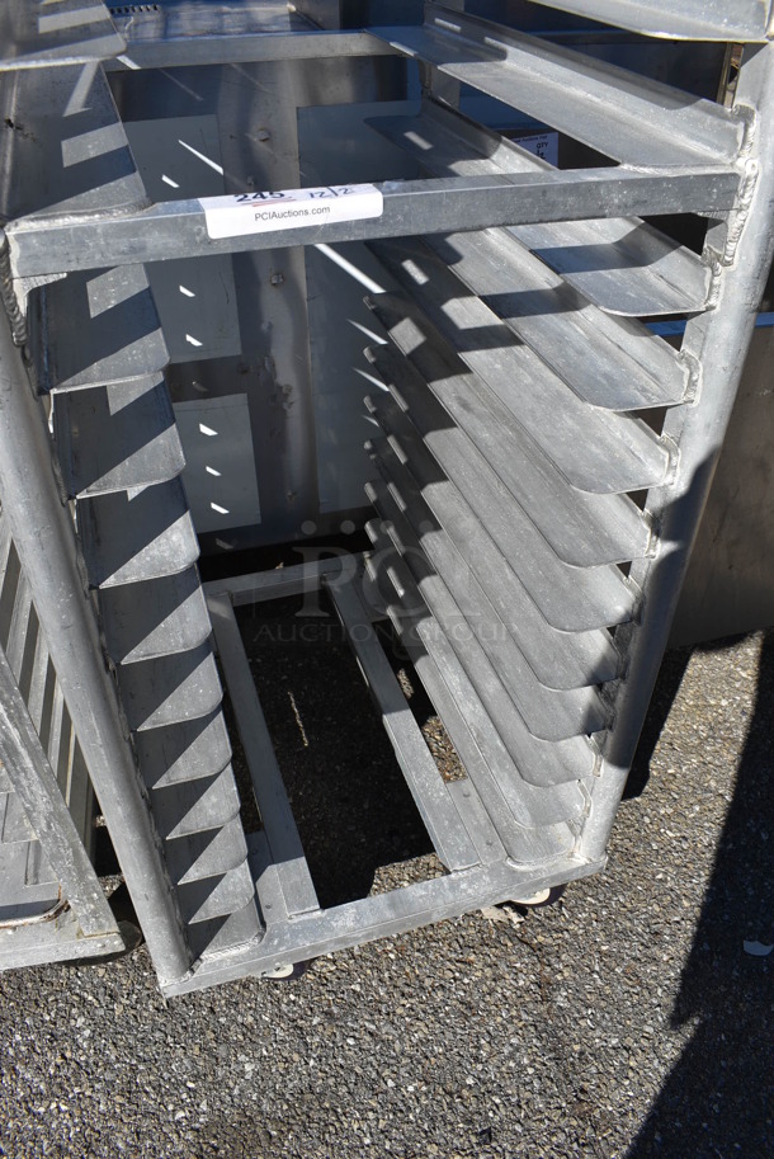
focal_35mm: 27
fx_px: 869
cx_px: 387
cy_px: 580
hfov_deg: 48.0
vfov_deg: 67.3
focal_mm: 18
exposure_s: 1/320
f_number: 9
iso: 100
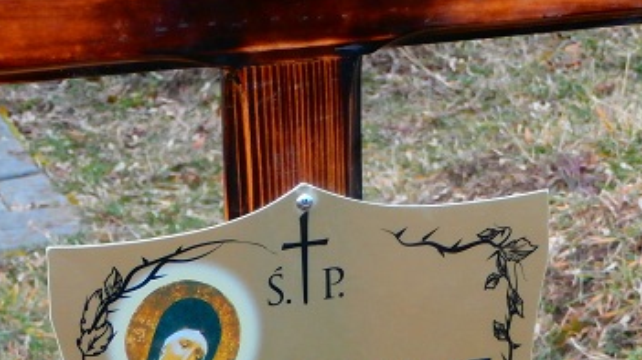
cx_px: 305
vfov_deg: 7.1
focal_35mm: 171
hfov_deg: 12.6
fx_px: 2909
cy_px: 387
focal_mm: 15.16
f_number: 5
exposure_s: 1/80
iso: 200
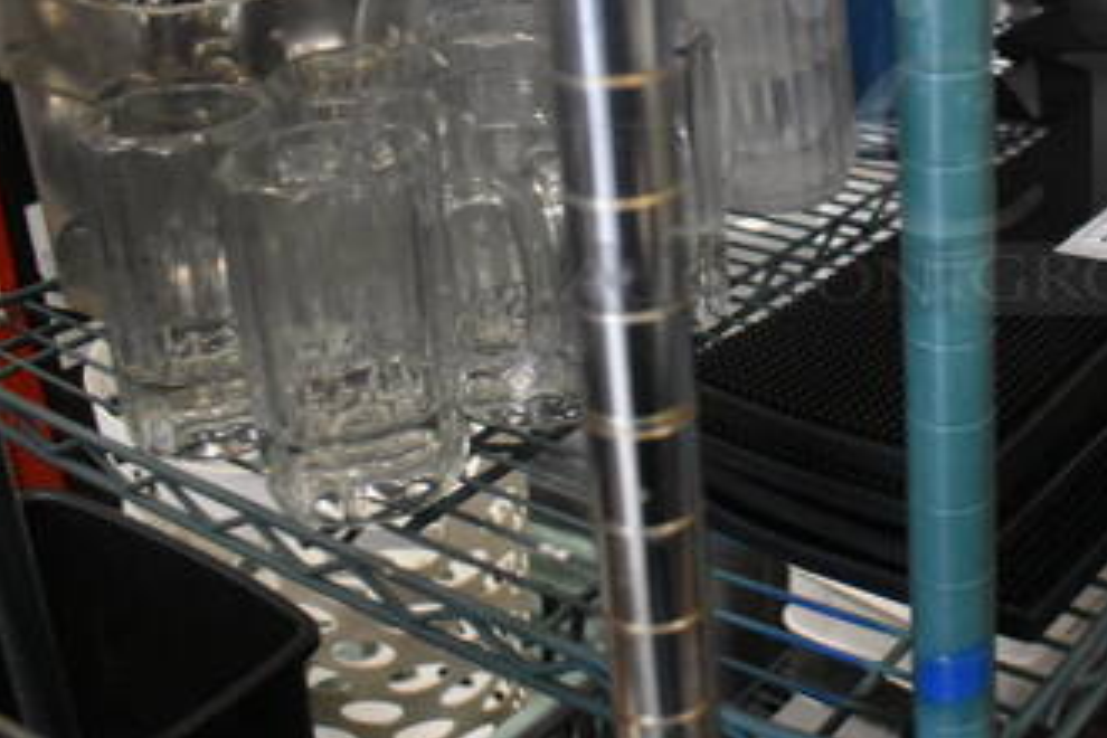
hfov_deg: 37.9
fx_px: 1537
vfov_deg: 26.4
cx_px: 912
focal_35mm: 50
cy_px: 138
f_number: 3.5
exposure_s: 1/125
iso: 5000
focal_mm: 18
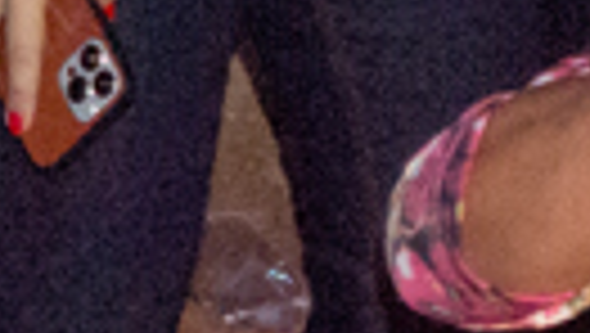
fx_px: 10352
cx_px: -1234
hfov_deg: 3.2
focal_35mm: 661
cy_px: -592
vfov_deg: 1.8
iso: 3200
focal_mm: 55
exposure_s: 1/100
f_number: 5.6
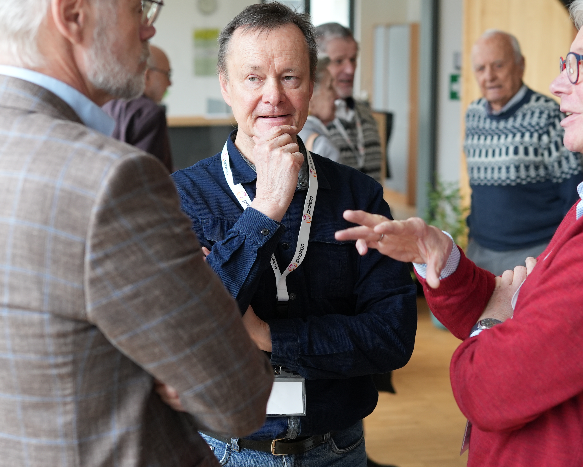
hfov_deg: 27.5
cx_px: 274
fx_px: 1191
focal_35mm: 69
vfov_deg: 22.2
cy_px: 228
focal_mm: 40
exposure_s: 1/100
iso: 800
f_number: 2.8
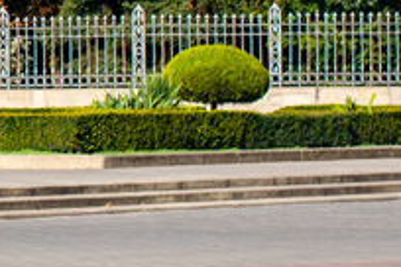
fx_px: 3275
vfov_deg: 4.6
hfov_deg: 6.5
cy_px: -144
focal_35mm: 294
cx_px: -729
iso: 125
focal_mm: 50
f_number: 4.5
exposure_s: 1/1250
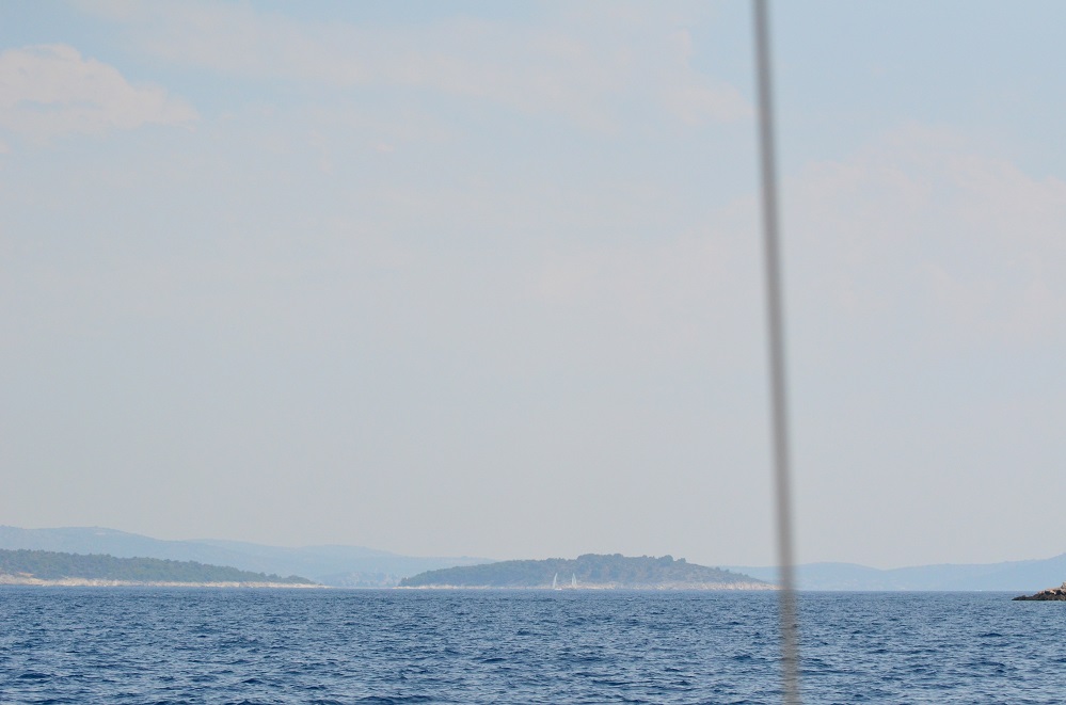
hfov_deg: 19.5
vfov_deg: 13.0
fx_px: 3102
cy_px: 352
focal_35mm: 105
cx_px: 533
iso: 900
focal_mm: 70
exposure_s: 1/8000
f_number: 5.6
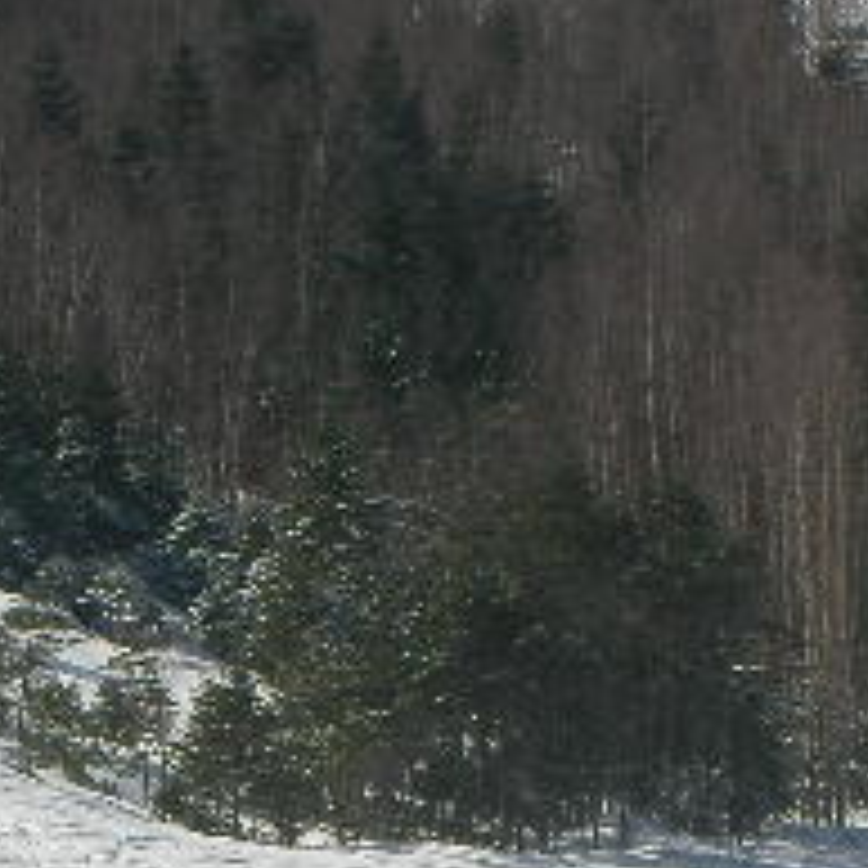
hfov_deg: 5.8
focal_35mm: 299
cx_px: 760
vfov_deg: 5.8
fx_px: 8482
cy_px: 962
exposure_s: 1/508
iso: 50
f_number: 6.2
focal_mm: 16.9
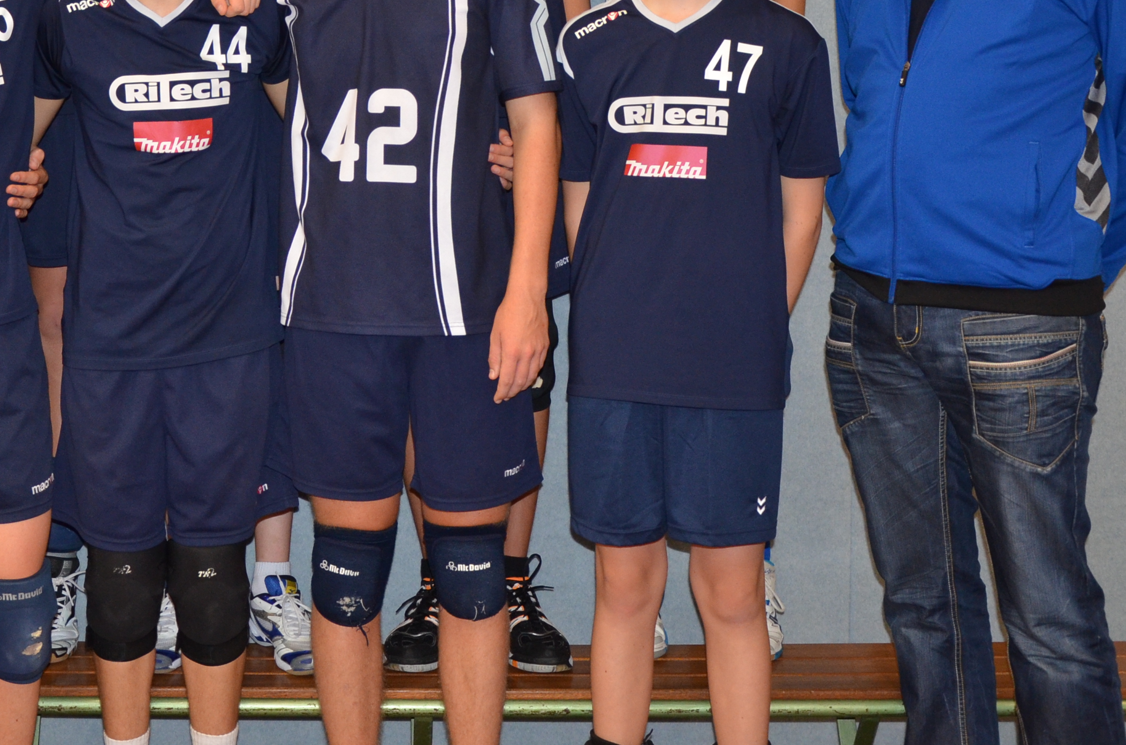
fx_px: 2056
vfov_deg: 20.2
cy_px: 105
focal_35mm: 66
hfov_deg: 30.3
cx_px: 324
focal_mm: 25
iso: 800
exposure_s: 1/60
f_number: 4
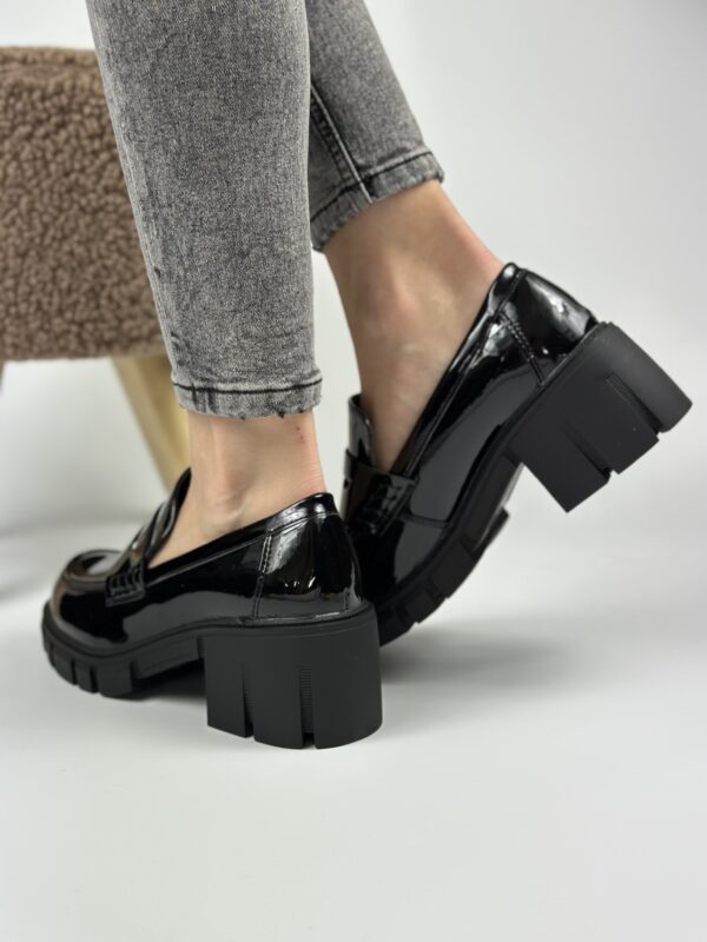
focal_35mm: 48
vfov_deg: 39.7
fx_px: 1307
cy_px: 471
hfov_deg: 30.3
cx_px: 354
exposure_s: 1/944
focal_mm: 6.86
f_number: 1.78
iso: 80
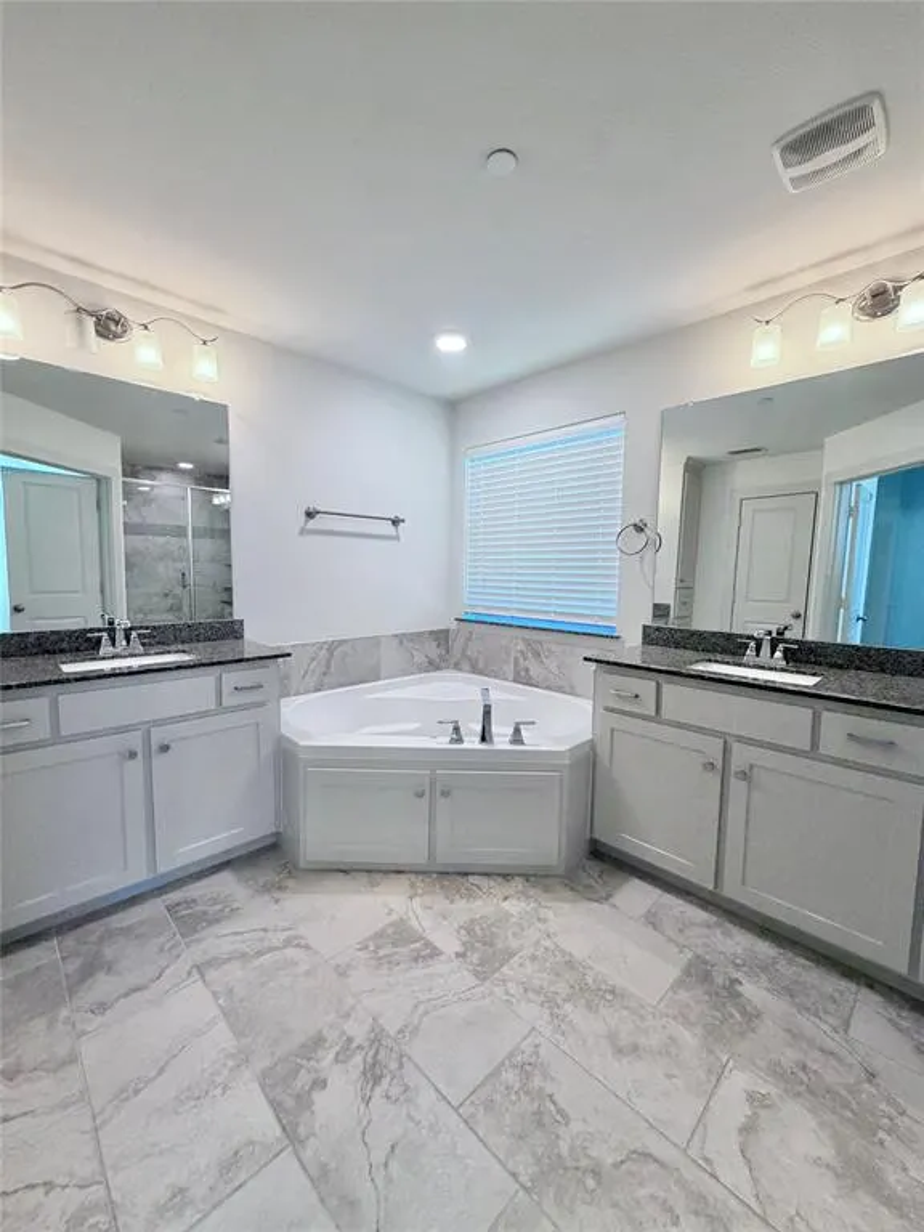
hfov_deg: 85.7
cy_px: 616
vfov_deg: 102.1
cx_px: 462
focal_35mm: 14
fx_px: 498
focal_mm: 2.22
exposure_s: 1/120
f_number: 2.2
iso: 250
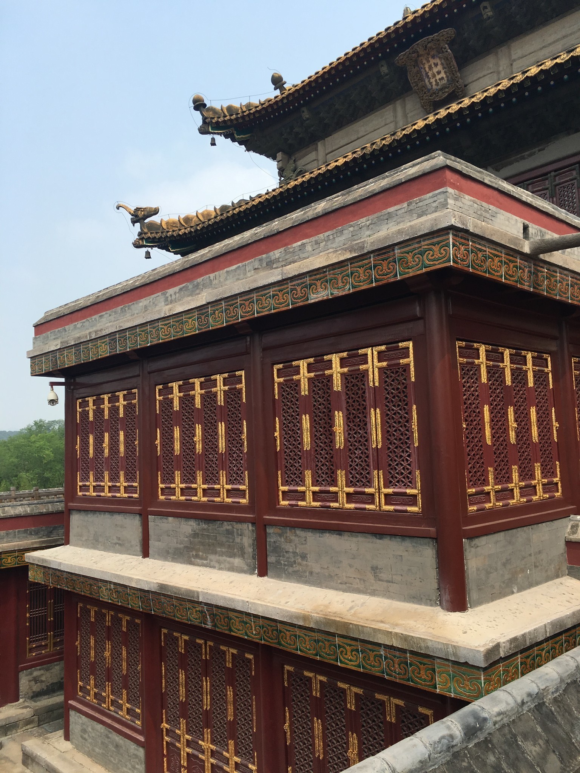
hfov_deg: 48.2
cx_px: 290
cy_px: 386
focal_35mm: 29
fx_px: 648
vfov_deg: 61.7
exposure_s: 1/1148
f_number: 2.2
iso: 25
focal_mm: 4.15
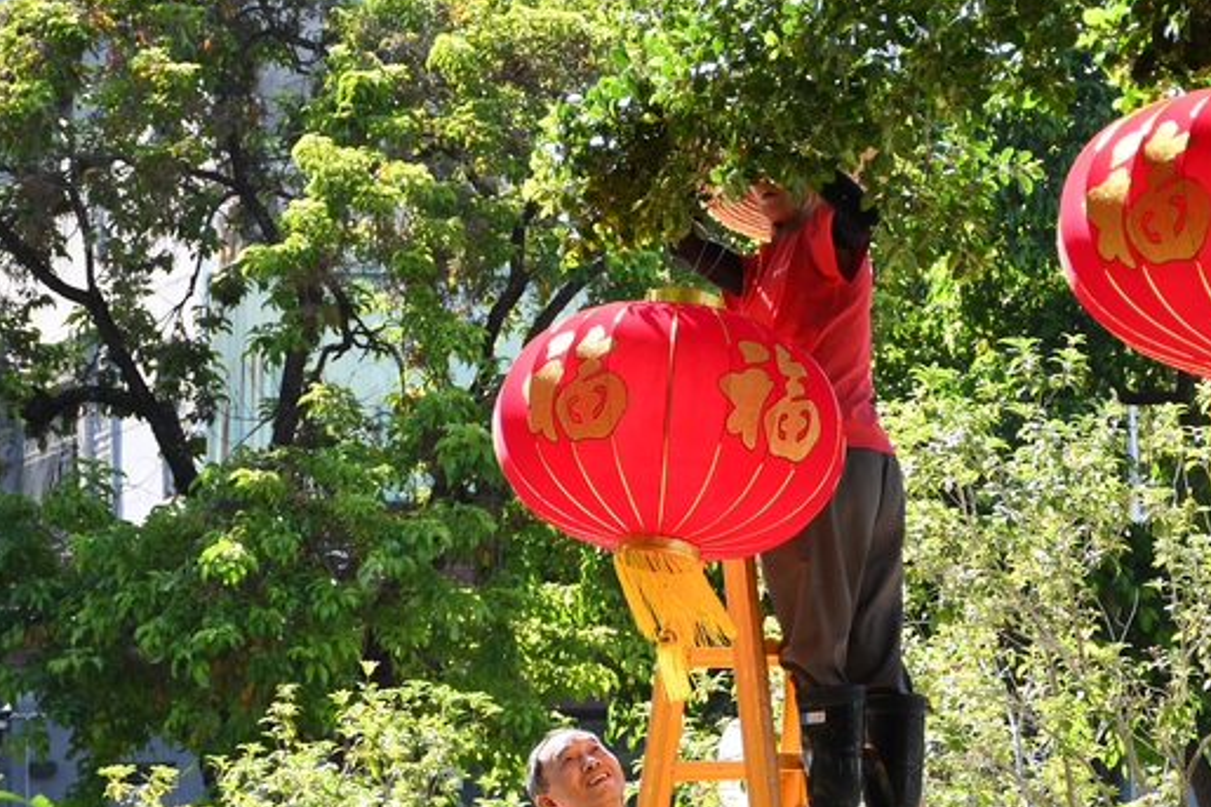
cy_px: 507
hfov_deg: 11.4
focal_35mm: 179
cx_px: 1077
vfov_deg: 7.7
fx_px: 6019
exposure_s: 1/250
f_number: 5
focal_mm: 60
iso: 200
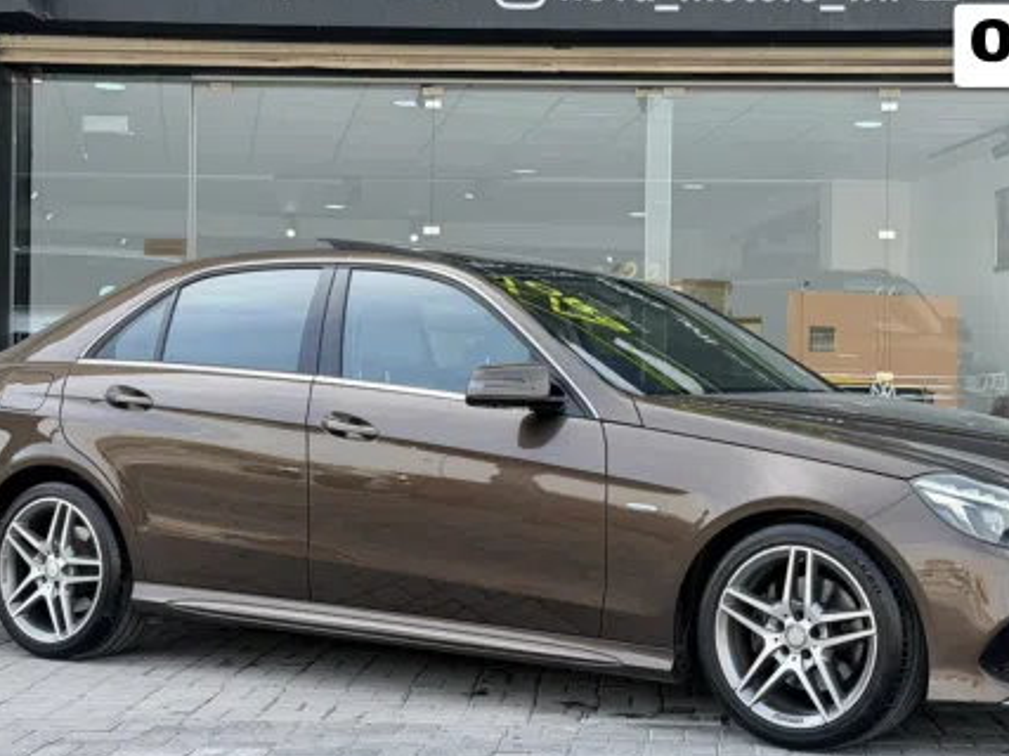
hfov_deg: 27.0
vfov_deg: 20.4
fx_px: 2098
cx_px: 598
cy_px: 428
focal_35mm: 72
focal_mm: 6.76
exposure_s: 1/1307
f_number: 1.78
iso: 64
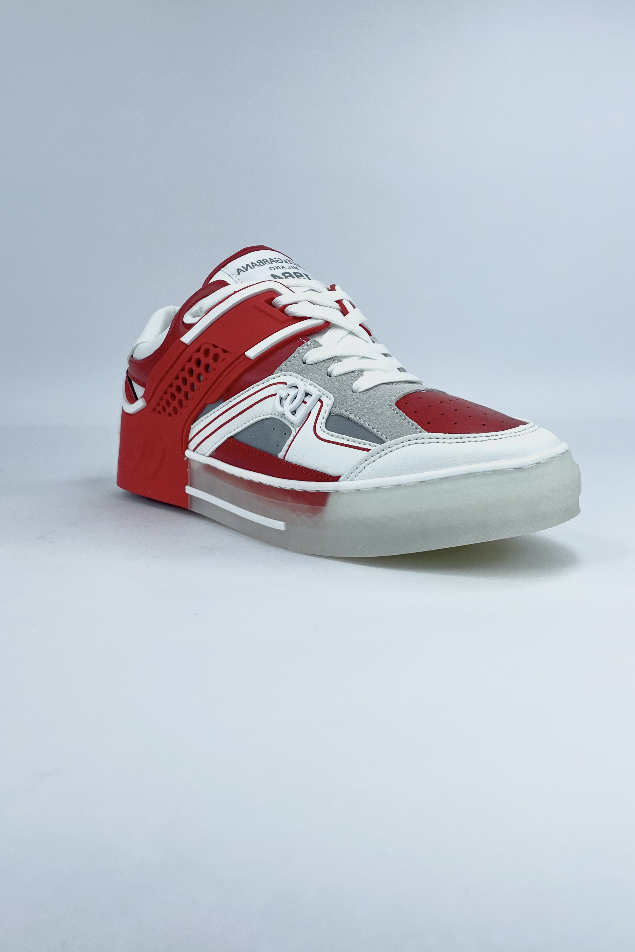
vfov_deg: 58.4
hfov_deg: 41.1
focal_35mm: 32
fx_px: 847
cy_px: 399
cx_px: 320
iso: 32
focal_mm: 4.2
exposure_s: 1/1062
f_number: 1.6
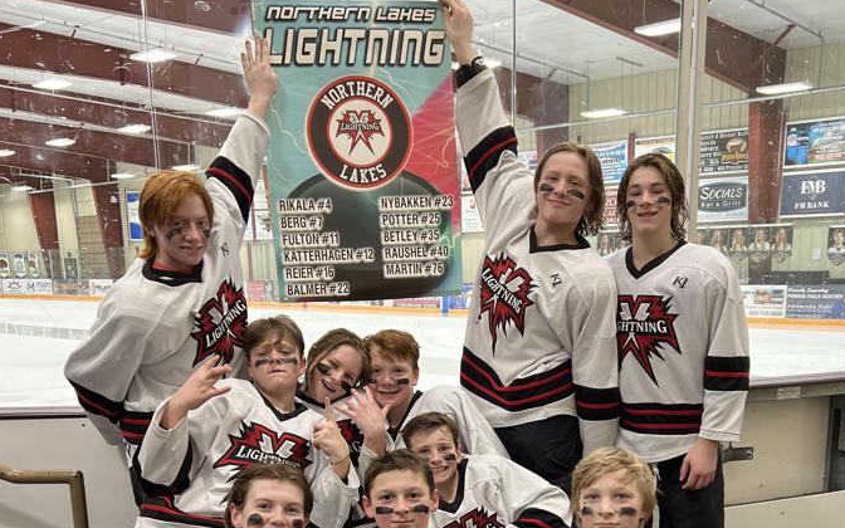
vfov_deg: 28.9
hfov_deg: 47.1
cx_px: 477
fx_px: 967
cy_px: 509
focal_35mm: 42
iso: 80
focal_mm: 5.7
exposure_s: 1/60
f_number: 1.5
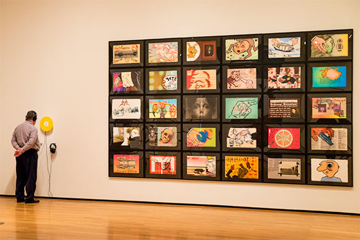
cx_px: 180
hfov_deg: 44.5
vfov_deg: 30.5
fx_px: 440
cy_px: 120
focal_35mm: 44
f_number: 3.3
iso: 1250
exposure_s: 1/250
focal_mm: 44
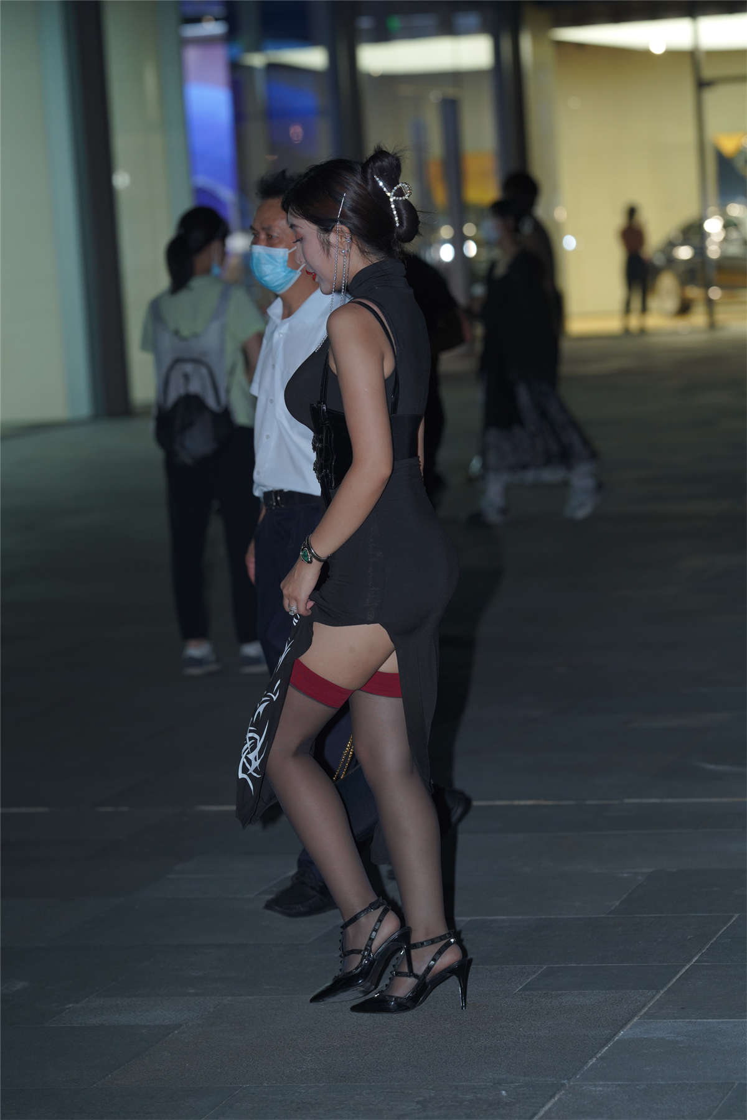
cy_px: 560
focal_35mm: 135
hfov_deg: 10.2
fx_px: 4202
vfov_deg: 15.2
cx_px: 374
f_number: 4
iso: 640
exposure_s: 1/200
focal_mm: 135
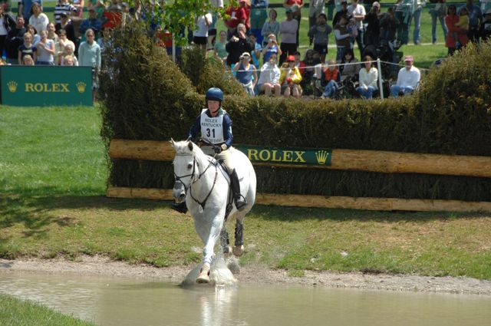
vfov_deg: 4.6
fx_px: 4086
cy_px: 163
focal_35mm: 300
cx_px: 246
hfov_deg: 6.9
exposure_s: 1/500
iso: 500
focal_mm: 200
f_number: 9
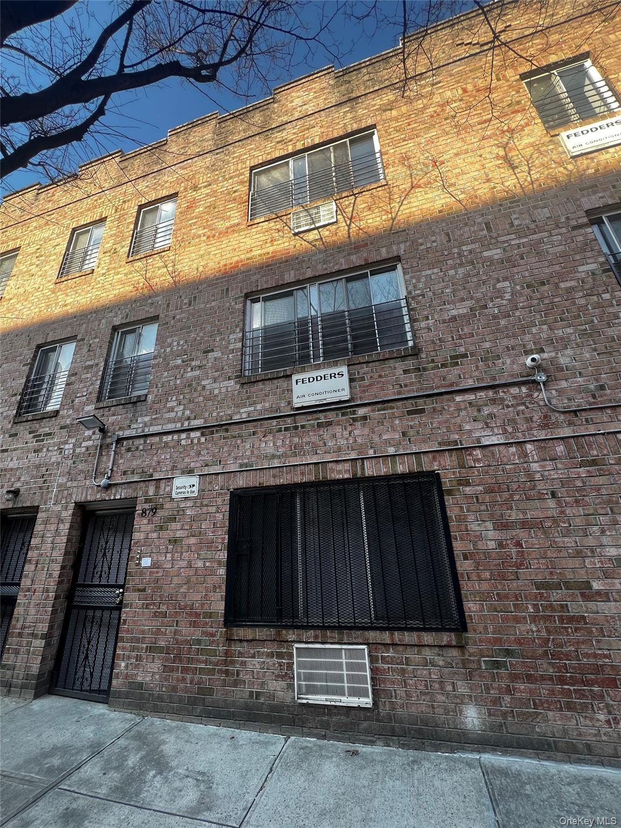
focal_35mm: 13
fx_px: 311
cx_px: 310
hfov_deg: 89.9
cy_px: 414
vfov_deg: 106.2
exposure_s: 1/161
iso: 32
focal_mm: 1.57
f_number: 1.8
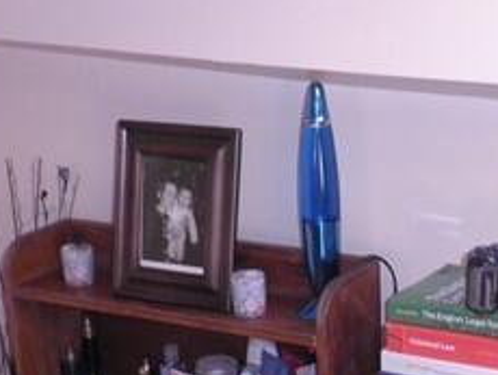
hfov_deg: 21.6
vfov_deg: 16.4
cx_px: 420
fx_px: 1282
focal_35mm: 89
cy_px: 336
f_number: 3.7
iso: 160
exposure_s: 1/50
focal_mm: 5.9
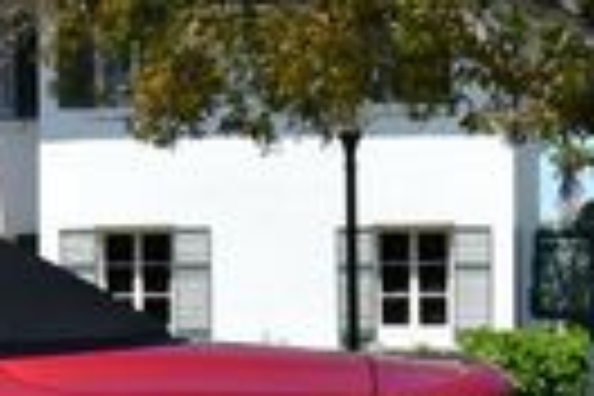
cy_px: 166
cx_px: -698
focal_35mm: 213
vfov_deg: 6.4
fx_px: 3514
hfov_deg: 9.0
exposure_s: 1/250
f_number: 8
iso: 110
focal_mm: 22
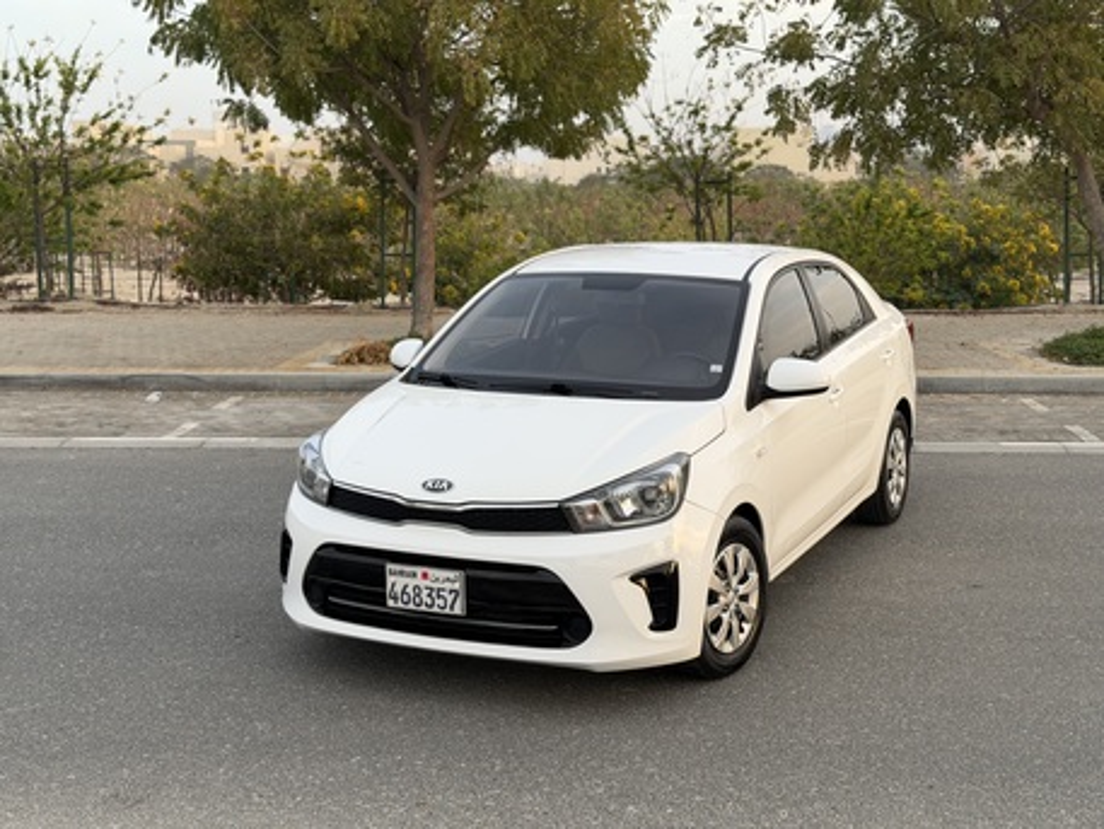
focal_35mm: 48
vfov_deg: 30.3
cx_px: 552
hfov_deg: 39.6
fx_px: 1531
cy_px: 414
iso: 64
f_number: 1.78
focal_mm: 6.76
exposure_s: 1/373
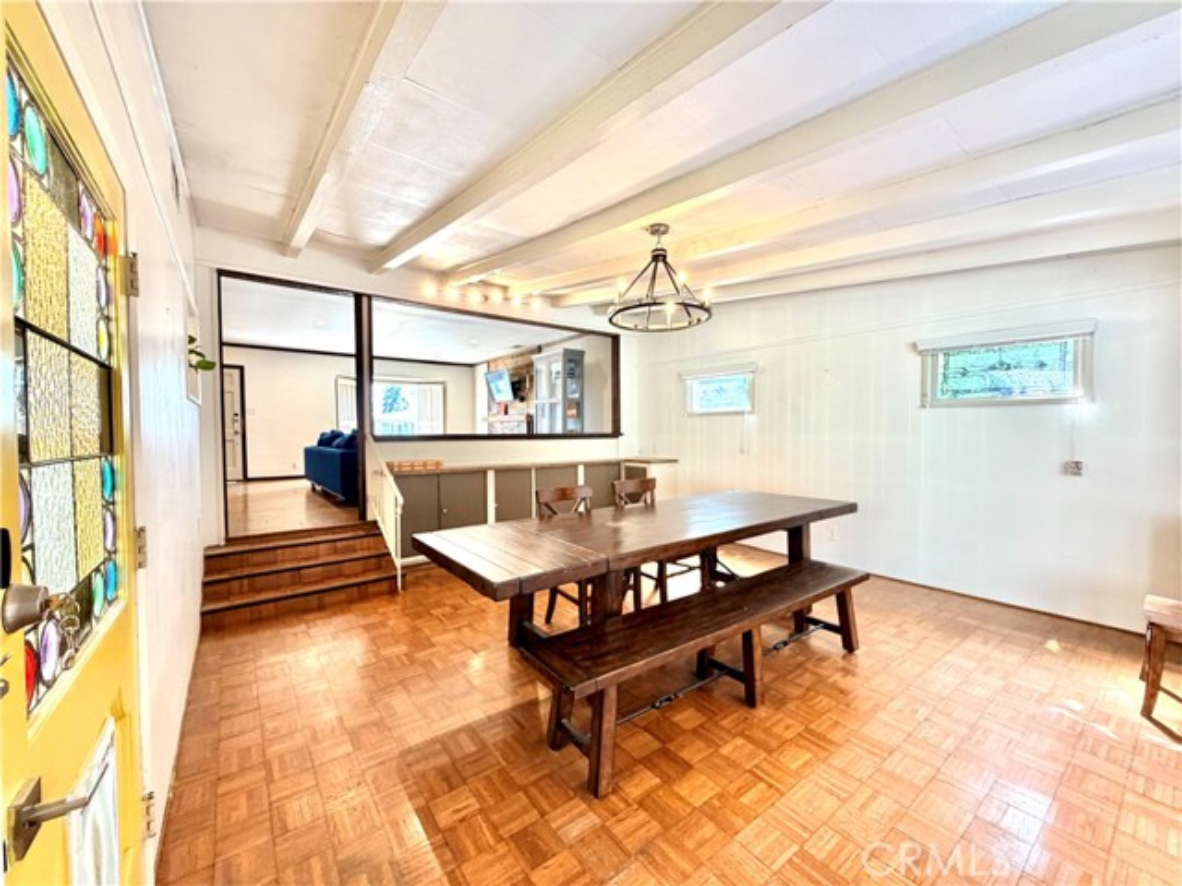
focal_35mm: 14
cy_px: 443
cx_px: 591
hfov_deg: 102.1
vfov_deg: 85.7
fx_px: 478
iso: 200
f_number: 2.2
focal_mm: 2.22
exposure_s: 1/60
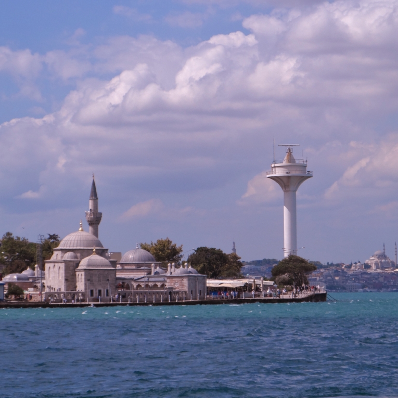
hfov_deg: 12.3
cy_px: 199
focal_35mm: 142
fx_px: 1847
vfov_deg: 12.3
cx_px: 210
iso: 80
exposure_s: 1/1000
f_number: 4.6
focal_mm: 19.5
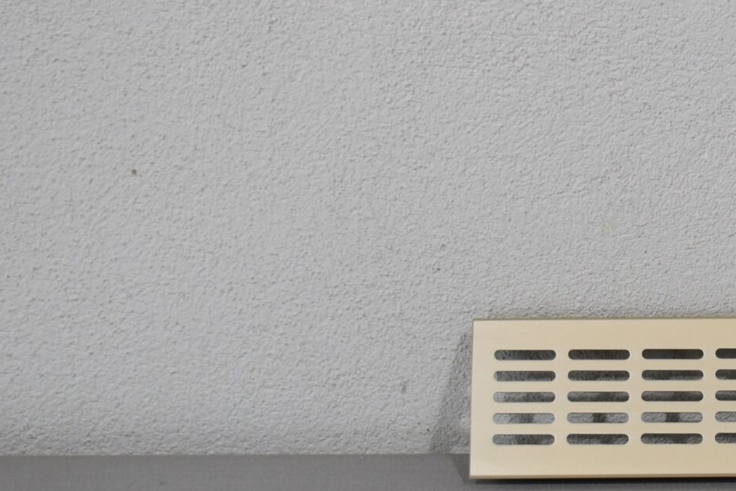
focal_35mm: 138
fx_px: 2822
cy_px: 380
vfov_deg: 9.9
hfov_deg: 14.5
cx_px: 800
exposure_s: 1/125
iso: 250
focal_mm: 34
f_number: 5.6
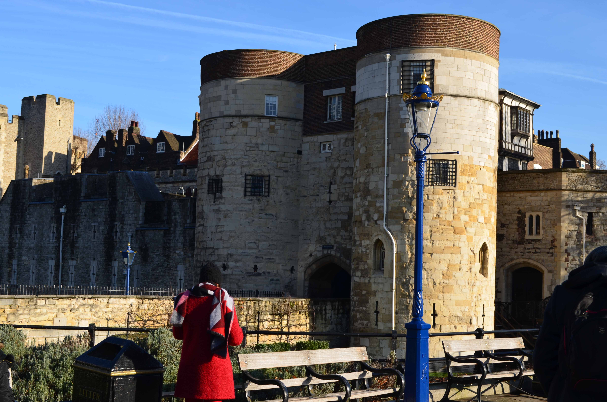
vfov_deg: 25.6
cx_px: 304
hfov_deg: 37.9
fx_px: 883
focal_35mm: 52
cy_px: 201
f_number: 11
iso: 125
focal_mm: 35
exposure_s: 1/125
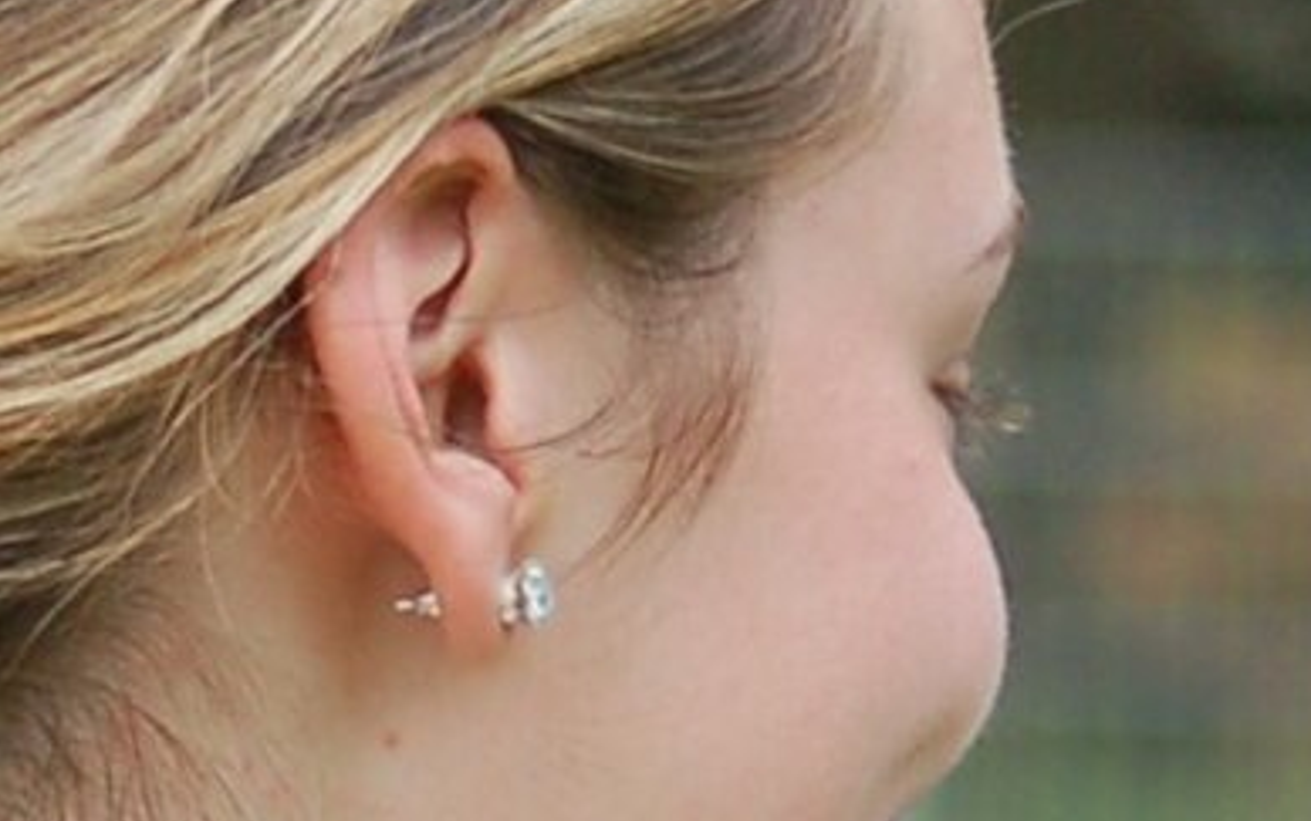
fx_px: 21629
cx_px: 686
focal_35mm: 605
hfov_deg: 3.5
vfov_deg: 2.2
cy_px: 581
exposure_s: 1/500
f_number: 4
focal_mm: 70
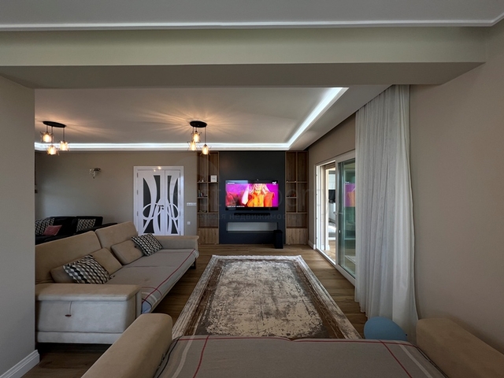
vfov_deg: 89.9
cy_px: 189
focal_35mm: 13
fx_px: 189
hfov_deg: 106.2
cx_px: 252
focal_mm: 1.57
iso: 32
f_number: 1.8
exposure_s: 1/100
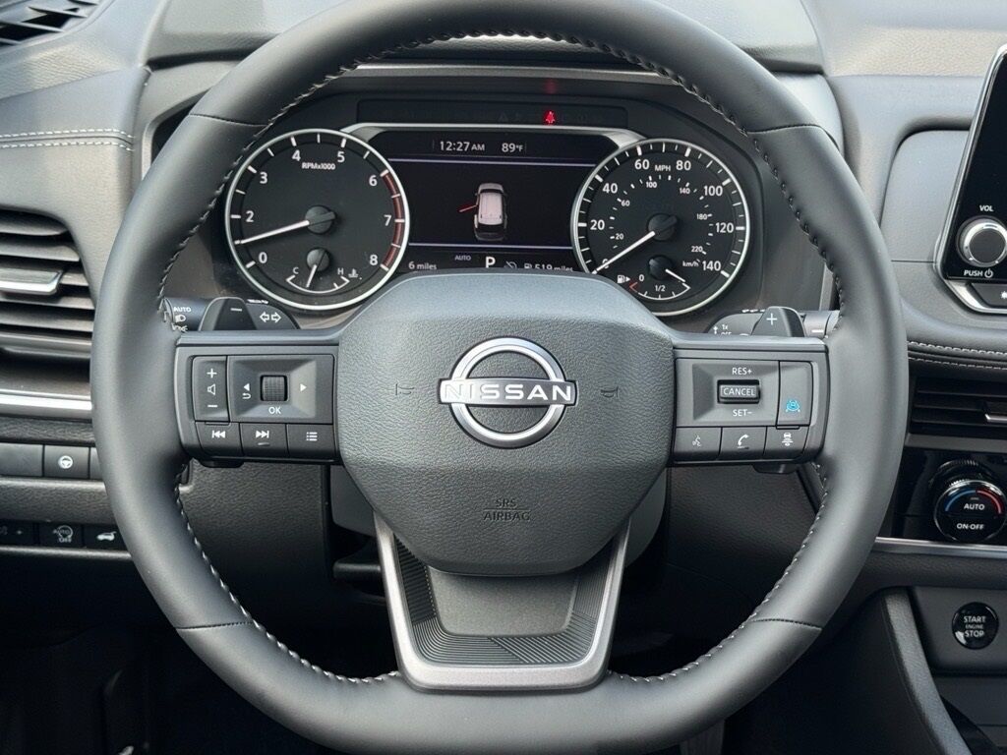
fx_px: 1396
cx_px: 504
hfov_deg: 39.7
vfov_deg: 30.3
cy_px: 378
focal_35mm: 48
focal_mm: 6.76
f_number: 1.78
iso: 50
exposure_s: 1/121
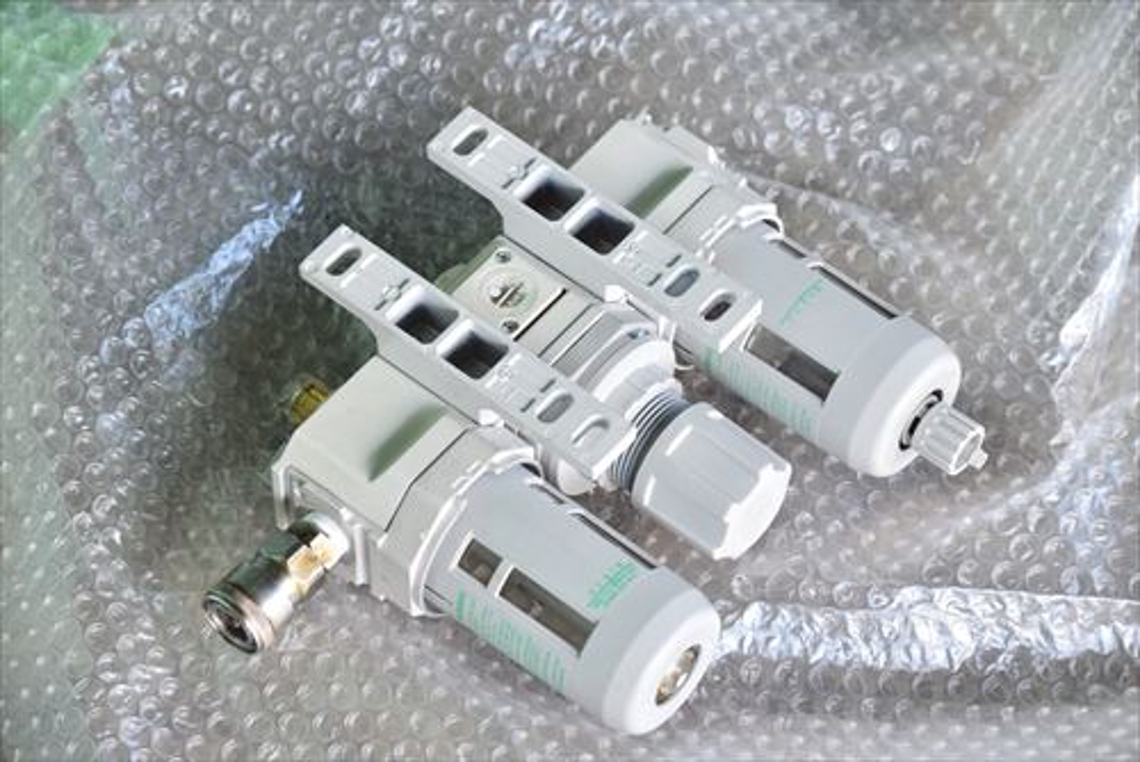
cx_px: 570
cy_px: 381
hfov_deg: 17.5
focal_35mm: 117
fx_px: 3707
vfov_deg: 11.7
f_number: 6.3
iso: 1250
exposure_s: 1/50
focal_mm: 78
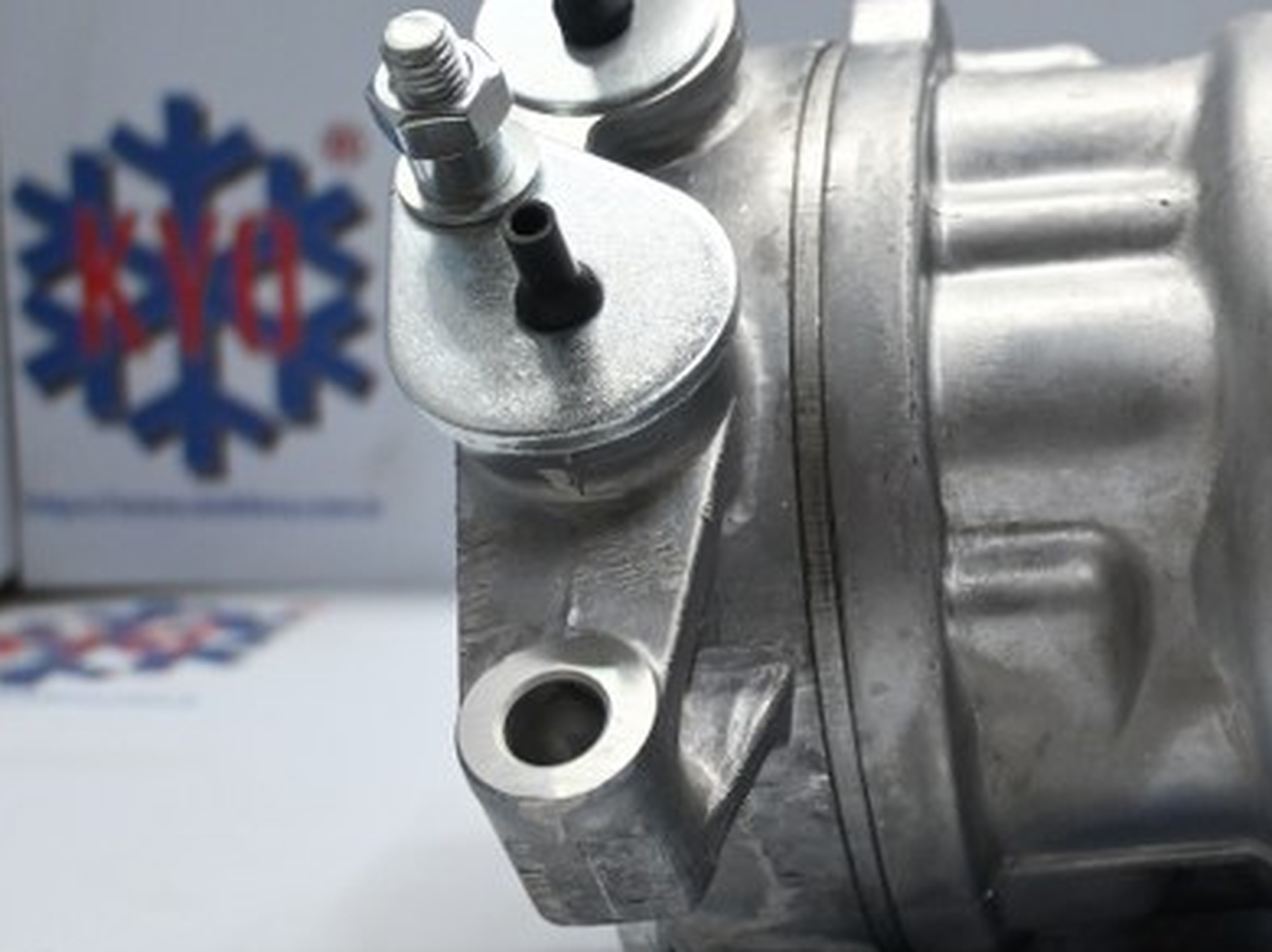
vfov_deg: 19.9
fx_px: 2717
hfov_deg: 25.1
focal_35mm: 74
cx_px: 1275
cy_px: 452
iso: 1100
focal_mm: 25
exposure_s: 1/125
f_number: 4.2
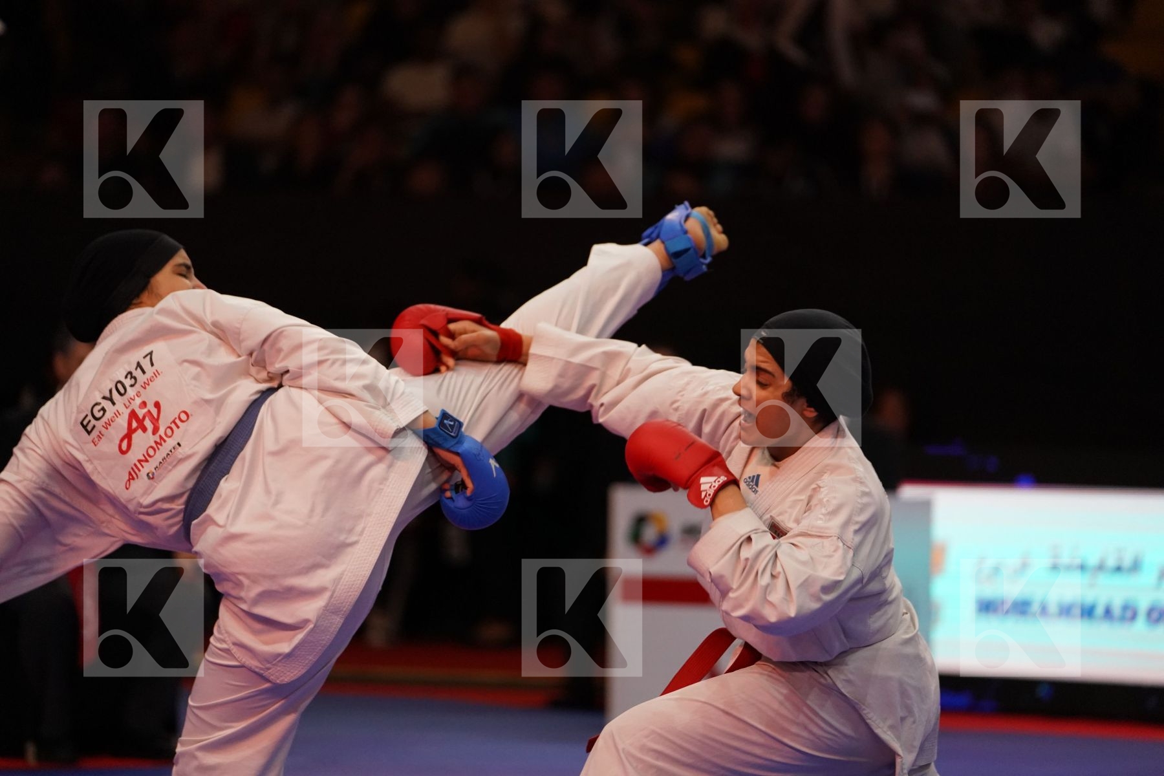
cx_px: 582
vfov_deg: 7.9
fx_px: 5593
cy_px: 388
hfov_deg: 11.9
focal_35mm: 173
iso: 4000
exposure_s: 1/1000
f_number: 2.8
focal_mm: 173
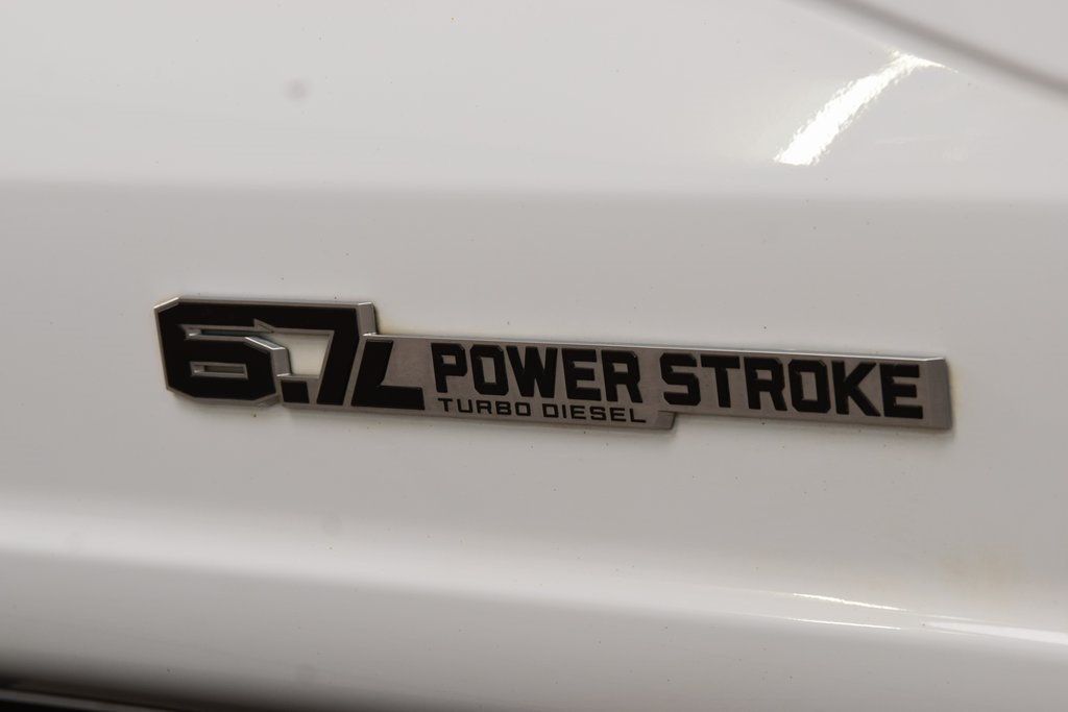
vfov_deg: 13.0
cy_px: 356
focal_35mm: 105
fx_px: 3115
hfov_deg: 19.5
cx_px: 534
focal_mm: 70
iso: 450
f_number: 7.1
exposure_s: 1/30
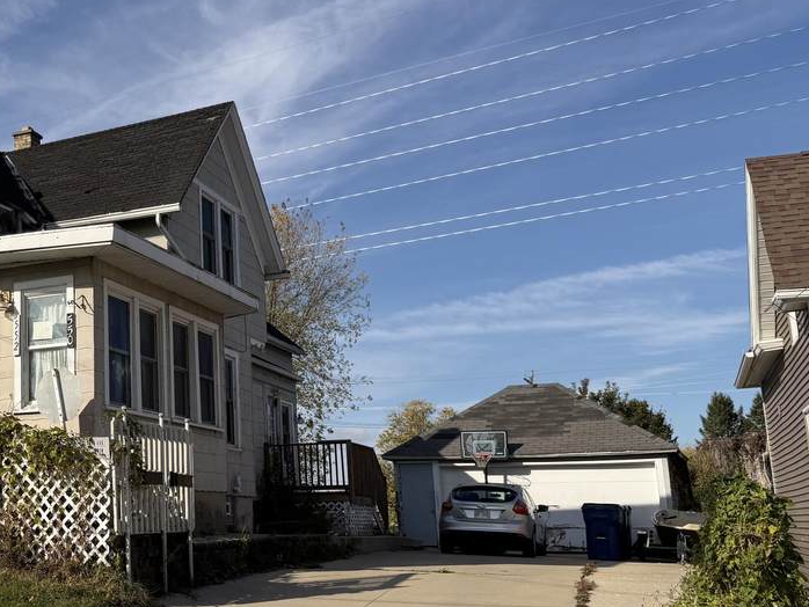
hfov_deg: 40.5
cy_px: 323
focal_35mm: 44
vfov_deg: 32.9
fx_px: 1029
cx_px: 123
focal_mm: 6.76
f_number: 1.78
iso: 80
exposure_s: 1/5714
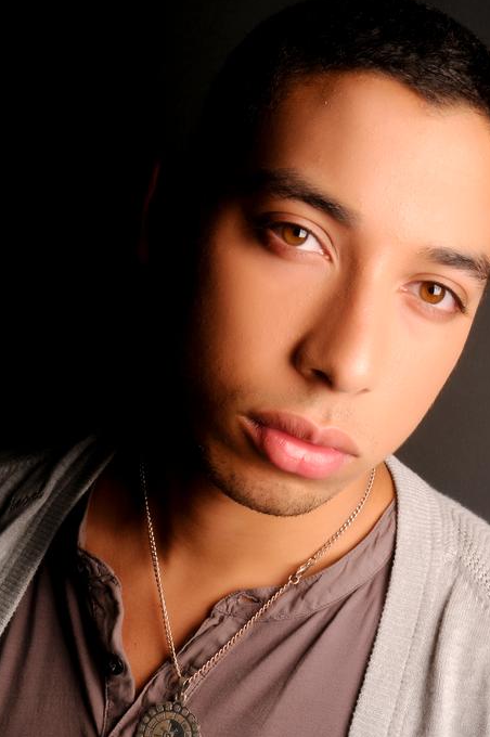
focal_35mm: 67
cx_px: 263
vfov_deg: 30.1
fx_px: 1371
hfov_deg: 20.3
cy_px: 410
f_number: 16
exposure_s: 1/125
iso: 200
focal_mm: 38
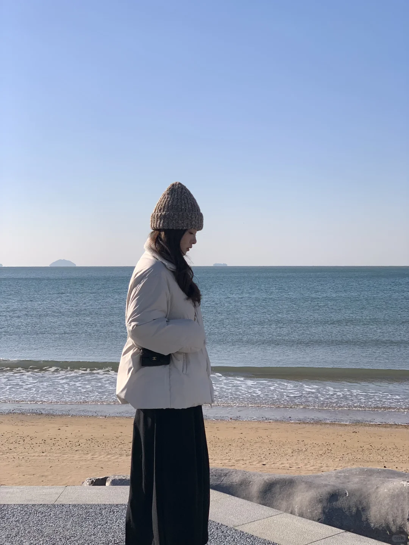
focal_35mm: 52
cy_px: 272
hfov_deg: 28.0
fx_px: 819
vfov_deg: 36.8
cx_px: 204
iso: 16
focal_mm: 6
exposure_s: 1/2083
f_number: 2.4
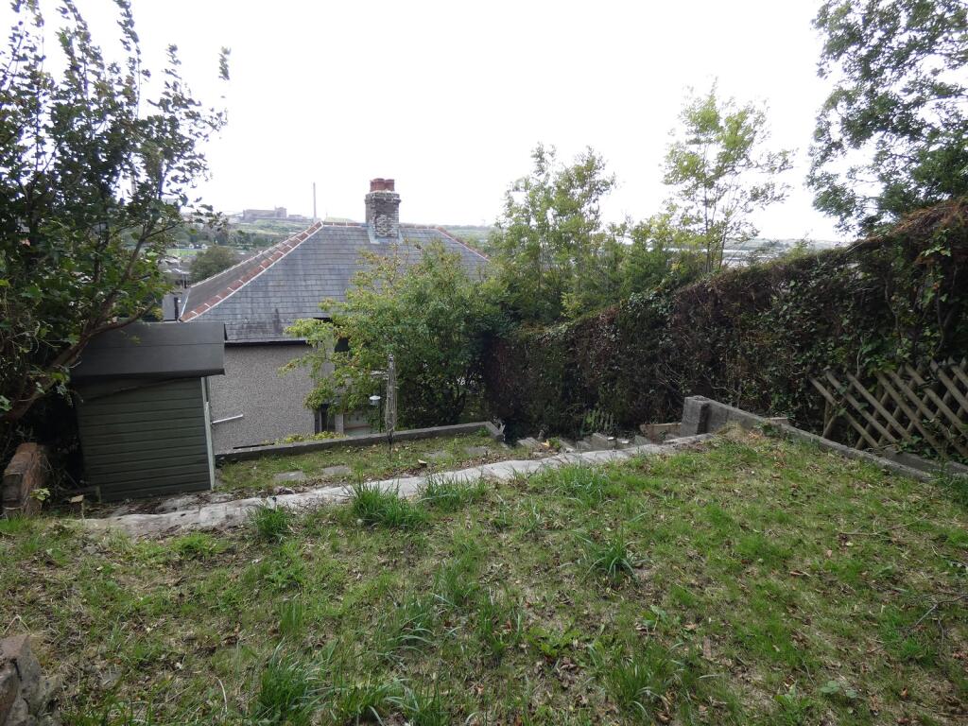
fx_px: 559
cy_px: 363
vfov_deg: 66.0
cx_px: 484
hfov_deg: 81.7
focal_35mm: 20
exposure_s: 1/250
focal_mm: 3.6
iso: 80
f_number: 2.8
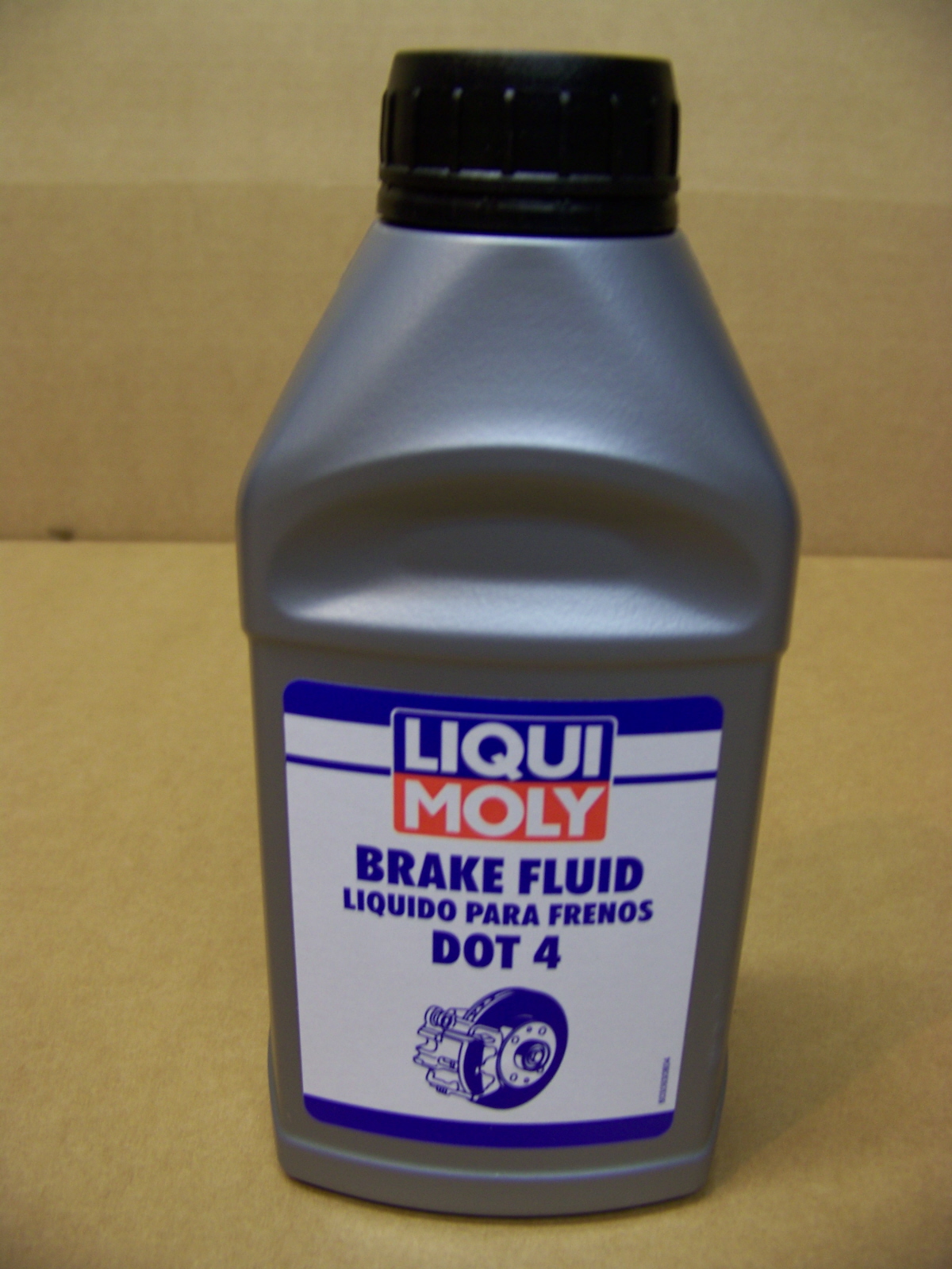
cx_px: 476
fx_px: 1320
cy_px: 634
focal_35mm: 36
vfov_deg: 51.4
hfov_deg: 39.7
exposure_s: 1/5
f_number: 2.8
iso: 64
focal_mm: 5.85
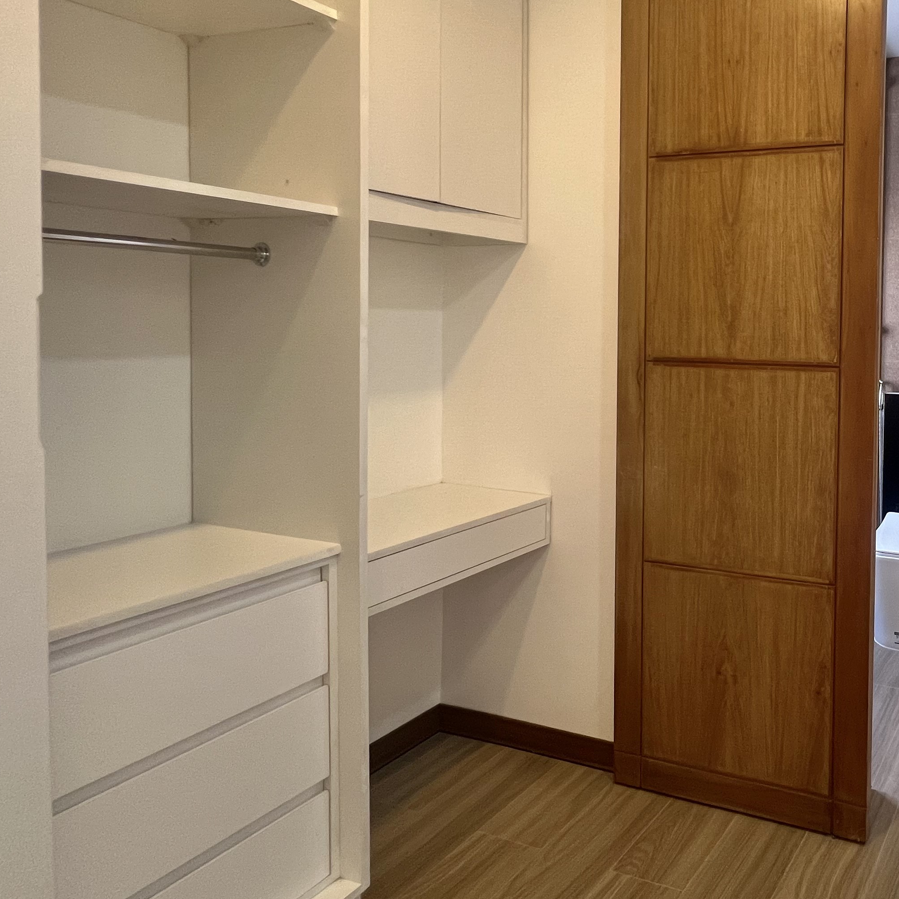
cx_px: 851
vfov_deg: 66.4
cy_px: 345
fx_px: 676
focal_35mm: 23
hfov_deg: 55.6
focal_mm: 1.57
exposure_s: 1/60
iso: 160
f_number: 1.8
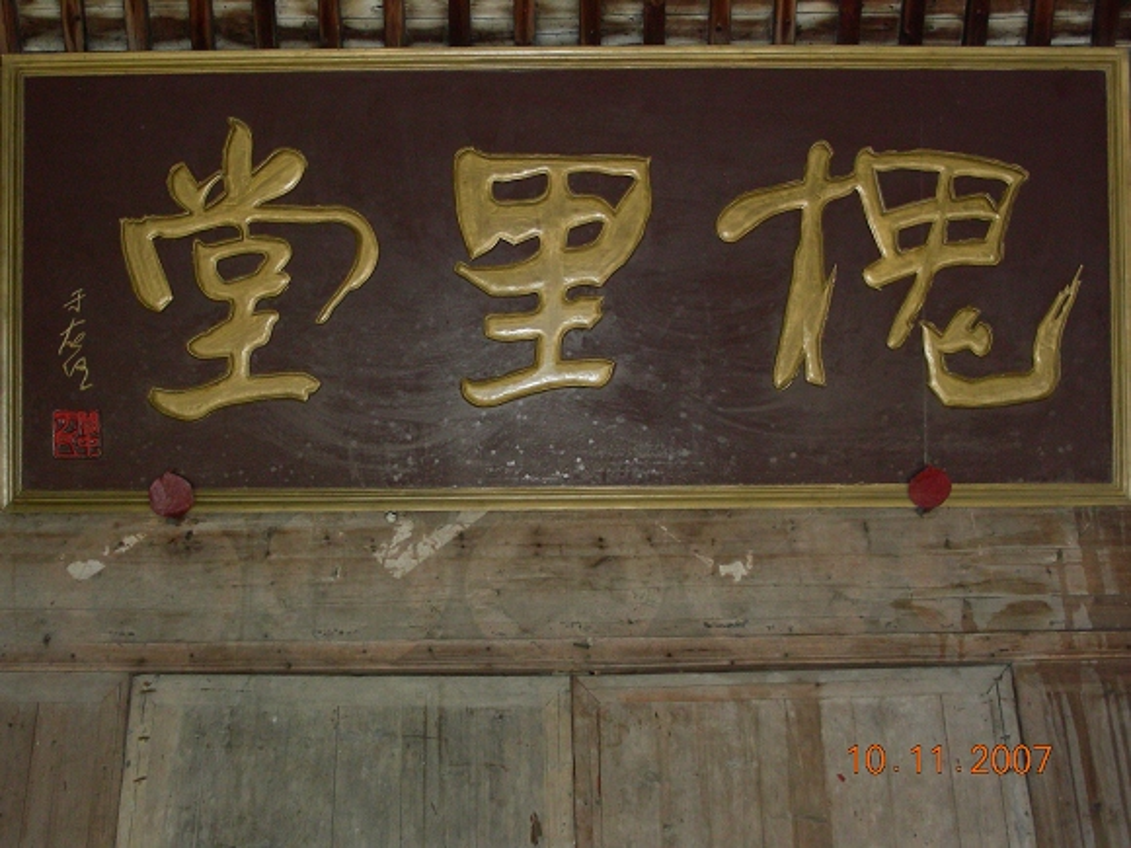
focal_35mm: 63
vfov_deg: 23.3
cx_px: 566
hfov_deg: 30.7
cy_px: 424
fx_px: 2058
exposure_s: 1/60.1
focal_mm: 10.5
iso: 200
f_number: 3.5
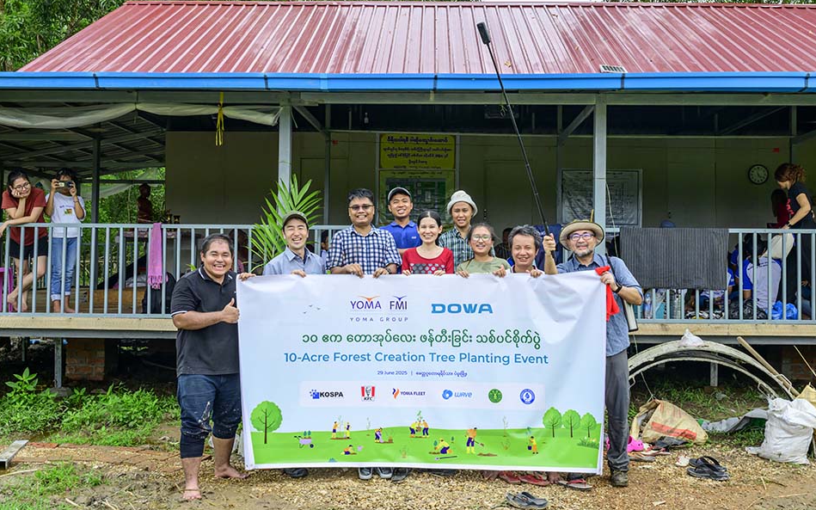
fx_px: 734
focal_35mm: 33
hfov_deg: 58.1
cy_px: 237
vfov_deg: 38.3
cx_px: 408
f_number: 8
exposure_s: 1/1000
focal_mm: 32
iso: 560
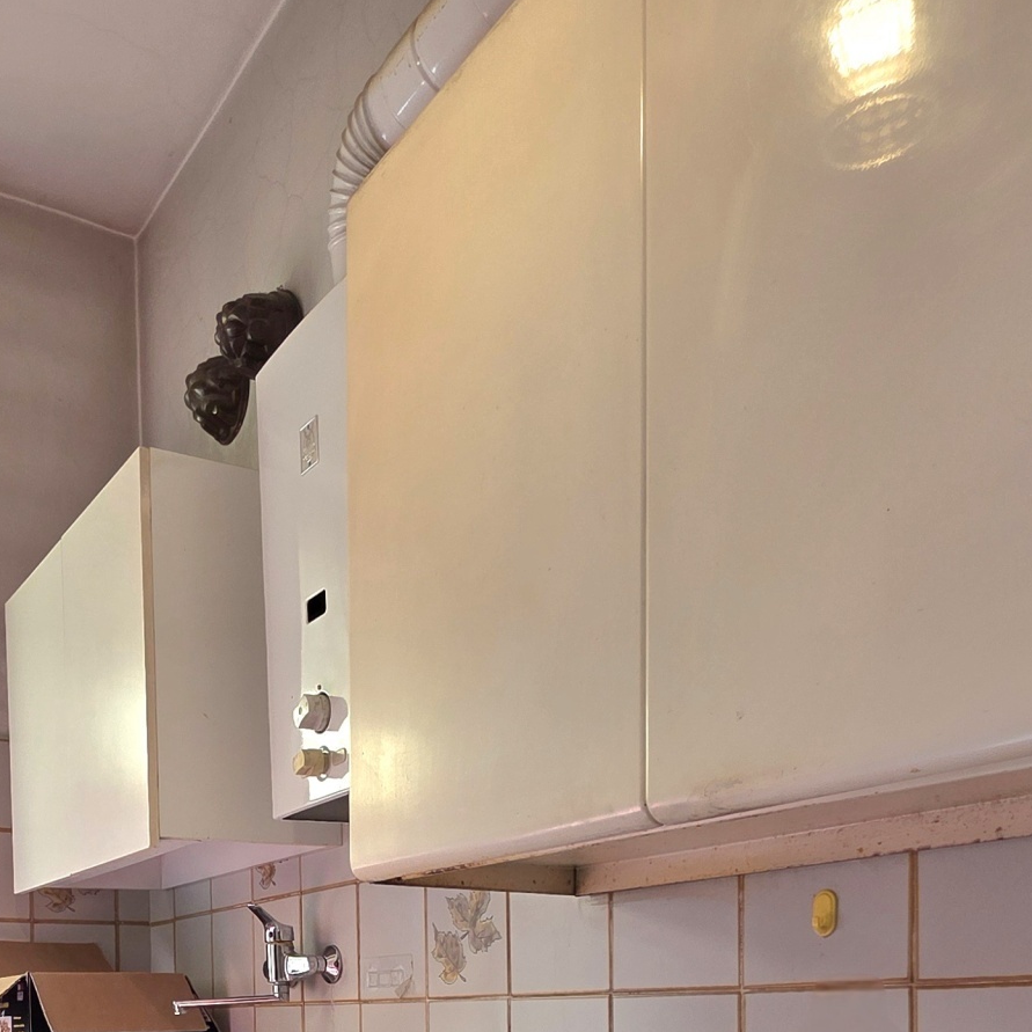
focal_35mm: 33
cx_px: 325
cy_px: 1052
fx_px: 1113
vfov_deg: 42.4
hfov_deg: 48.7
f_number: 1.9
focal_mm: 2.2
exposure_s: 1/101
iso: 40
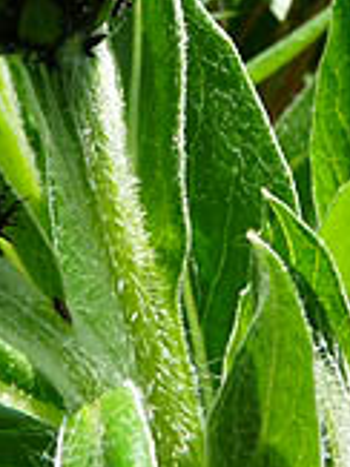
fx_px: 1431
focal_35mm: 106
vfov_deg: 17.9
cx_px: 63
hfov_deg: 13.9
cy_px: -49
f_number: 5
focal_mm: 4.8
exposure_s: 1/200
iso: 100
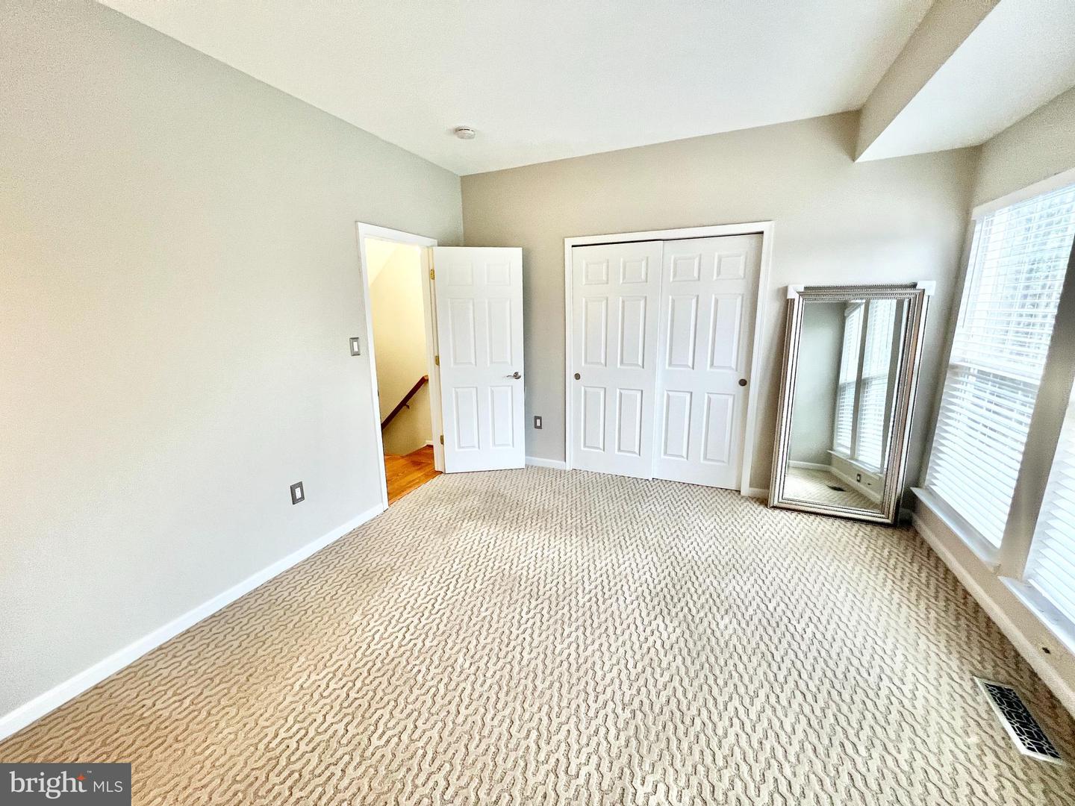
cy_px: 403
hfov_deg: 106.2
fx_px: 404
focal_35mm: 13
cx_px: 538
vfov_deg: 89.9
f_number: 1.8
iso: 250
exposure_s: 1/84
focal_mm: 1.57
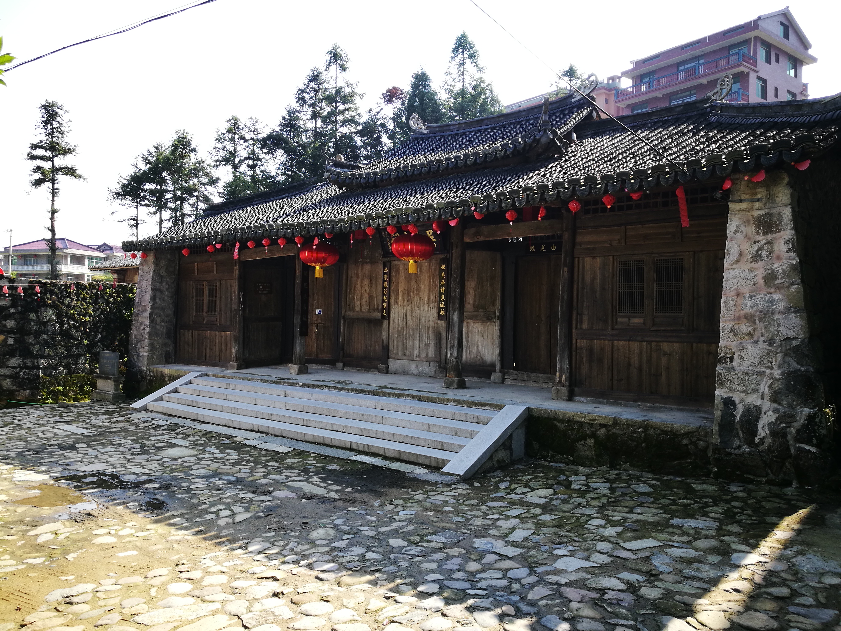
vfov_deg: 51.4
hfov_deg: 65.3
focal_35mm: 27
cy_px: 316
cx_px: 420
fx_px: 656
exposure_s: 1/157
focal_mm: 4.5
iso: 50
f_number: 4
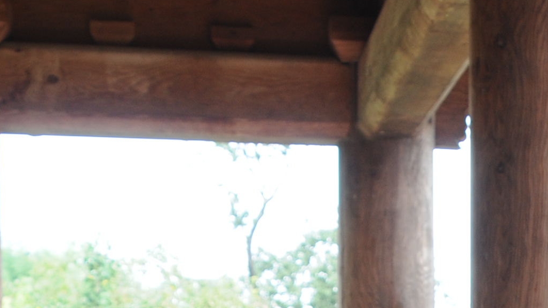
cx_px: 740
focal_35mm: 118
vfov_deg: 9.5
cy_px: 642
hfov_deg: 17.0
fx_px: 1714
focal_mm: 18
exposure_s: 1/80
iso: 200
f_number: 4.5
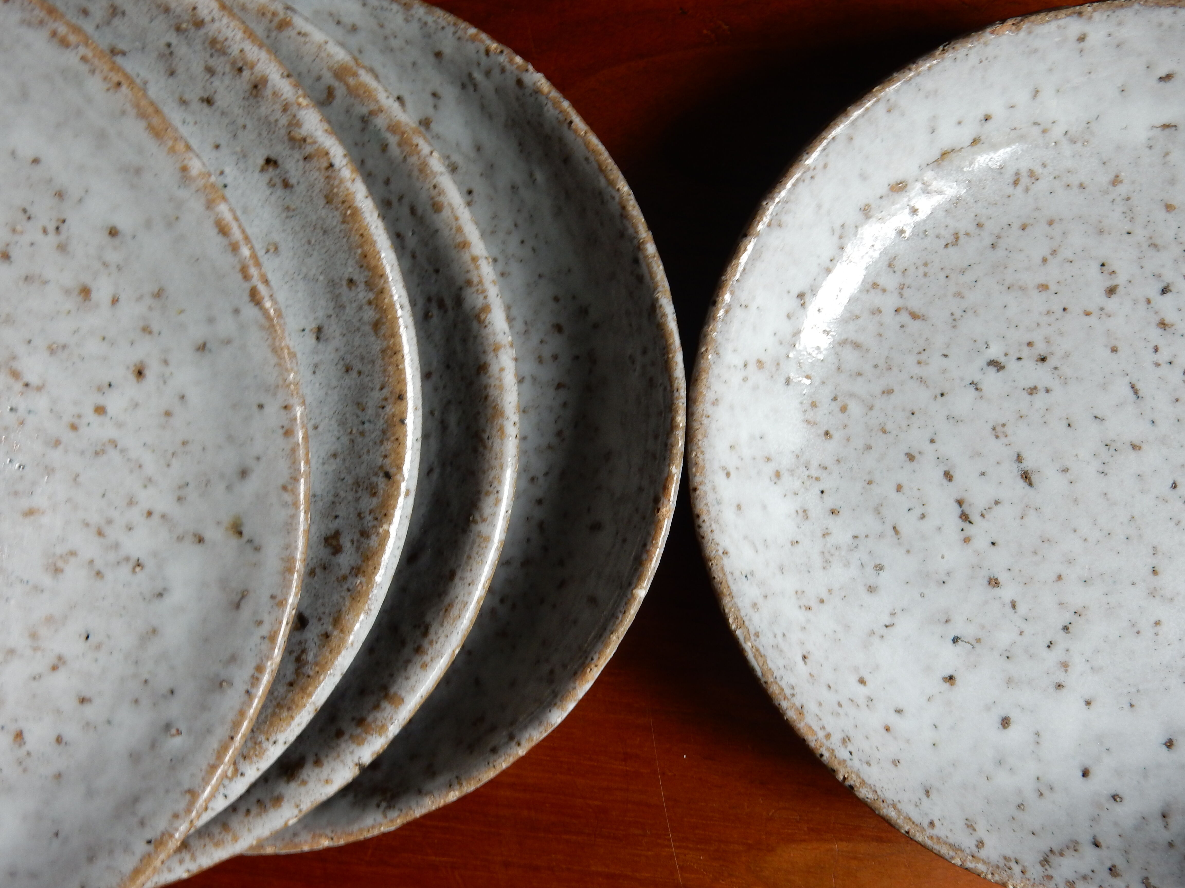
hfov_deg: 60.0
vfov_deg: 46.8
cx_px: 592
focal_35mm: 30
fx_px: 1027
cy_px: 444
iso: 125
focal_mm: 5.4
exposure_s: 1/40
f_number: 4
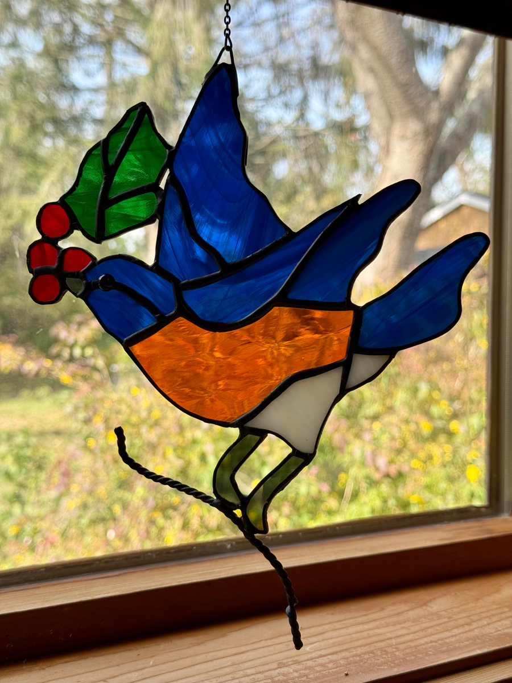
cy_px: 342
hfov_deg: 30.3
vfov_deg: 39.7
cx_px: 256
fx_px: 947
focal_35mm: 48
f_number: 1.78
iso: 64
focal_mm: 6.76
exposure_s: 1/606
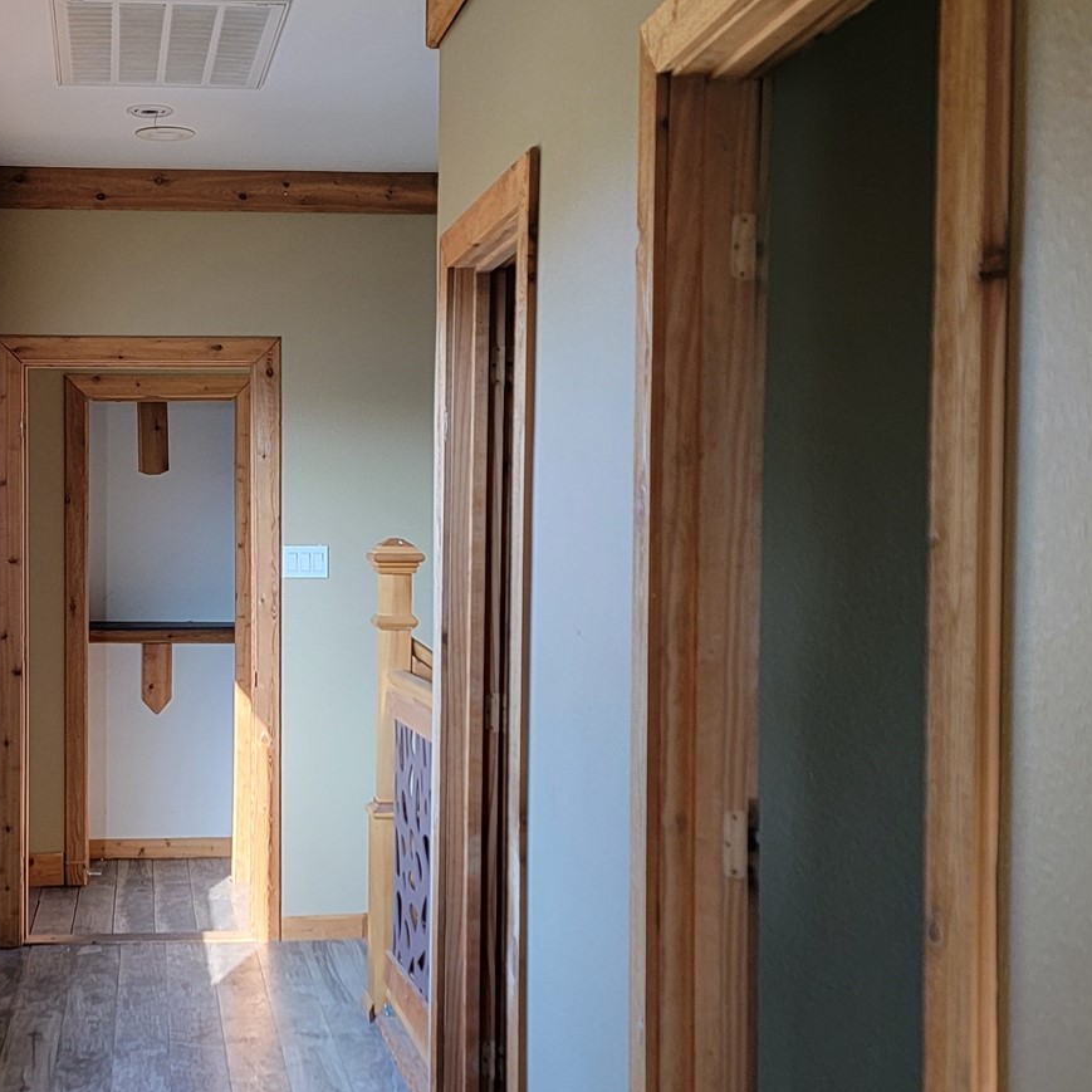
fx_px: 1785
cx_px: 221
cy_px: 553
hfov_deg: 33.1
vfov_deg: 34.0
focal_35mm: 50
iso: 100
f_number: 1.8
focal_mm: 6.7
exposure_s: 1/120
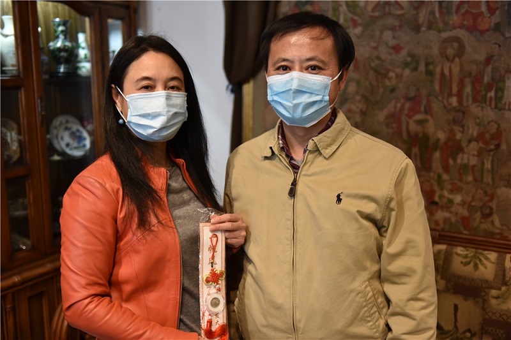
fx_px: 568
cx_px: 256
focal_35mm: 40
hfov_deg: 48.5
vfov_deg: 33.4
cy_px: 170
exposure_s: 1/80
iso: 720
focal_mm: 40
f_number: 2.8
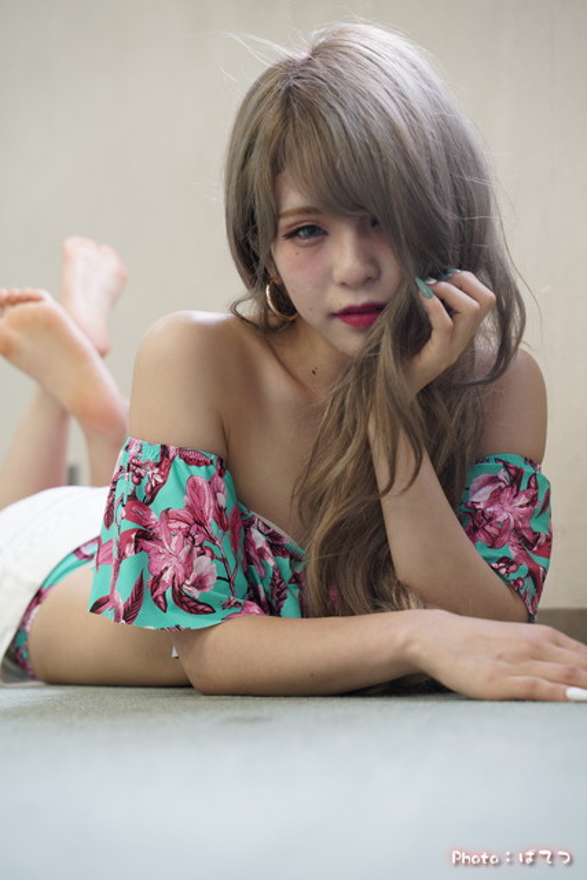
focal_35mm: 75
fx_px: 1833
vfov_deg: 27.0
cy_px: 440
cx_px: 294
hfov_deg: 18.2
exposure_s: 1/100
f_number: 4.5
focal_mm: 75
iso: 800
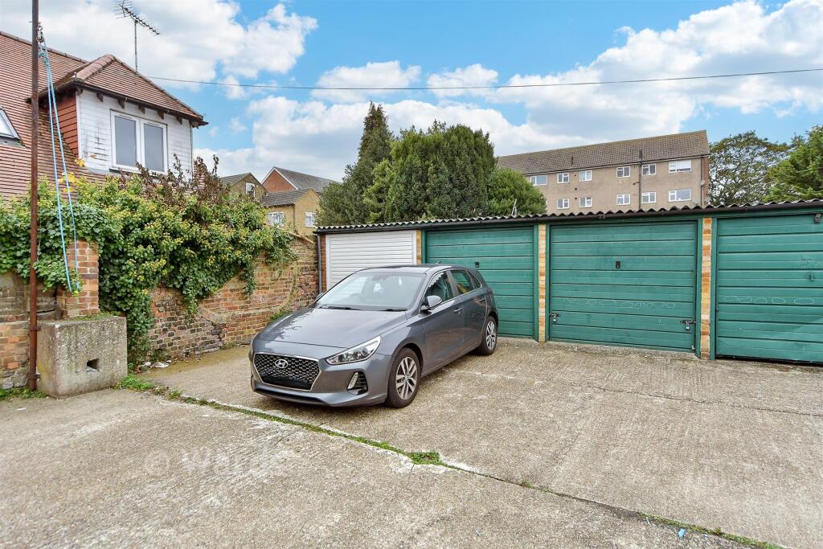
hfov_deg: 90.0
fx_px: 412
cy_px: 274
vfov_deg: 67.4
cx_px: 412
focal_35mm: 18
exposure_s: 1/250
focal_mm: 12
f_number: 8
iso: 500
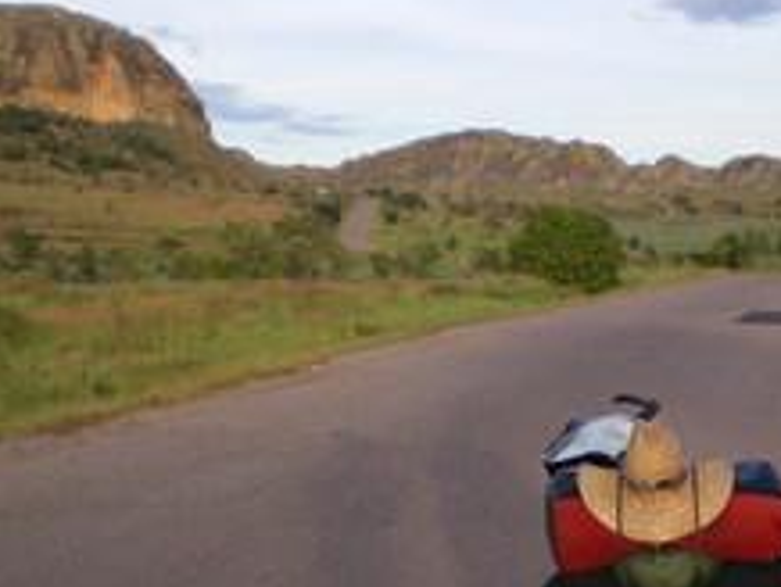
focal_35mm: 78
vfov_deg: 18.9
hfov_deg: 24.9
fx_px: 1762
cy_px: 336
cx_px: 512
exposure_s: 1/160
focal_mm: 6.3
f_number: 3.1
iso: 64
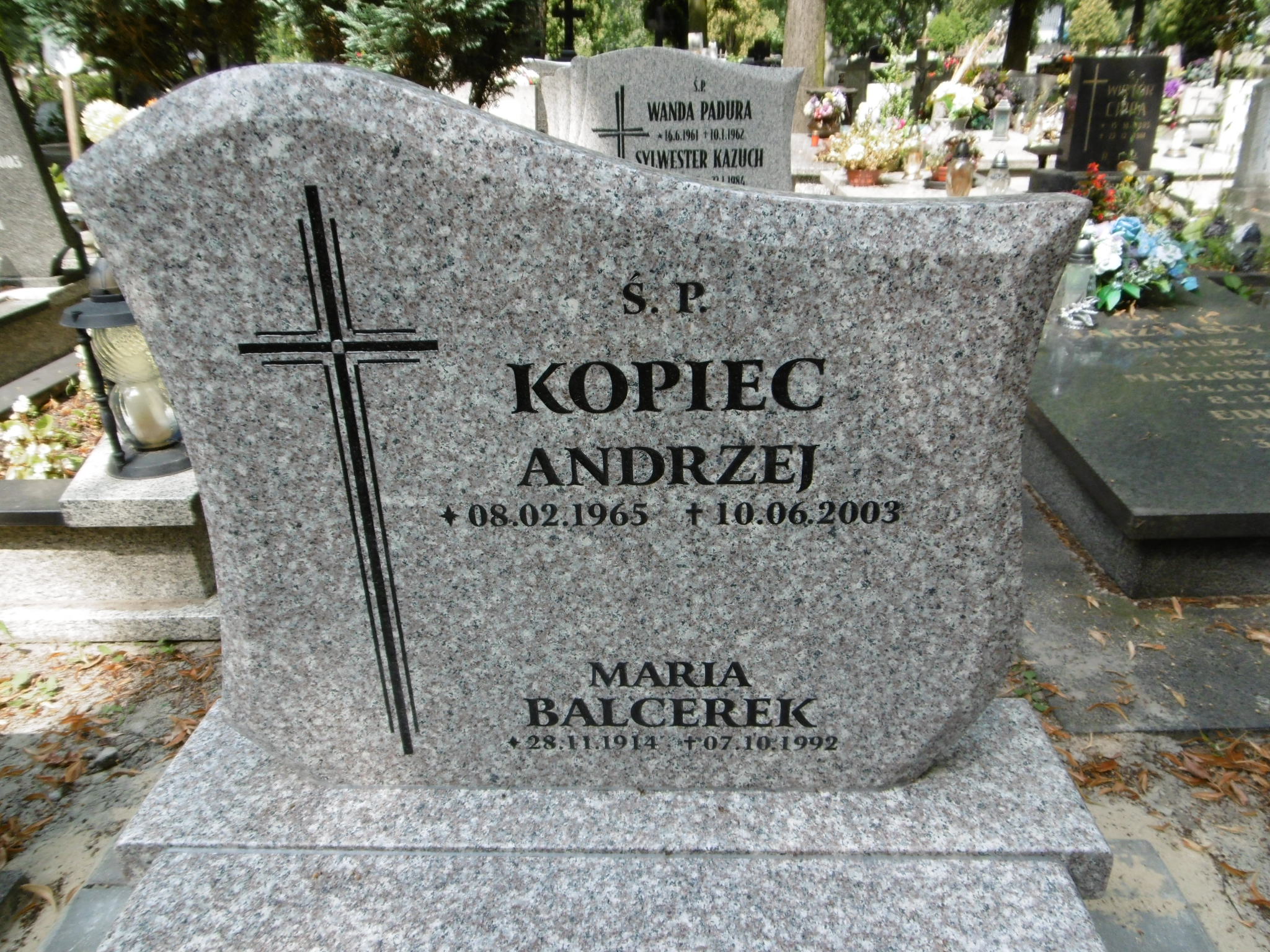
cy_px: 476
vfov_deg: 56.8
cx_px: 635
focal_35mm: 24
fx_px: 881
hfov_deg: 71.6
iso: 100
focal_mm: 4.3
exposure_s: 1/320
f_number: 3.1
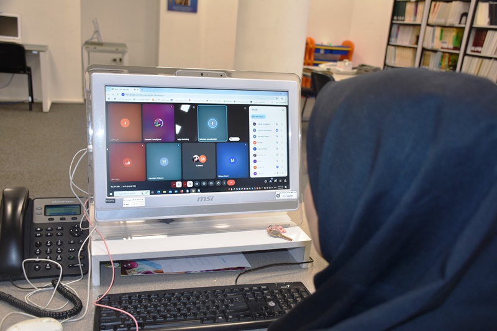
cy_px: 166
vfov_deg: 38.3
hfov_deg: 55.1
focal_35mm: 34
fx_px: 476
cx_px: 248
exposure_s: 1/80
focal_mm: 23
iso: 400
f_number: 3.8
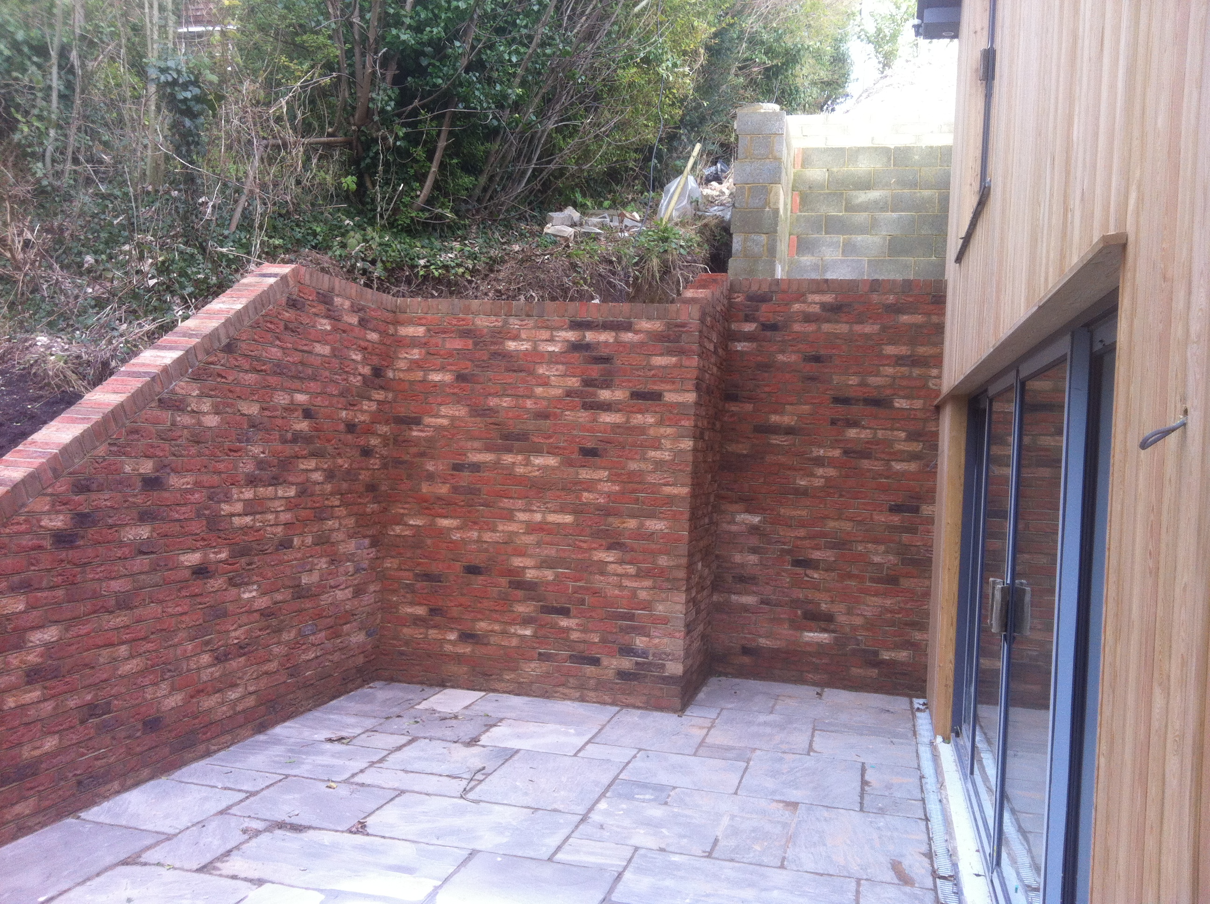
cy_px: 452
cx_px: 605
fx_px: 1222
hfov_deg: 52.7
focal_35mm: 35
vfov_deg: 40.6
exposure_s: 1/120
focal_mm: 3.85
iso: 80
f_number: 2.8
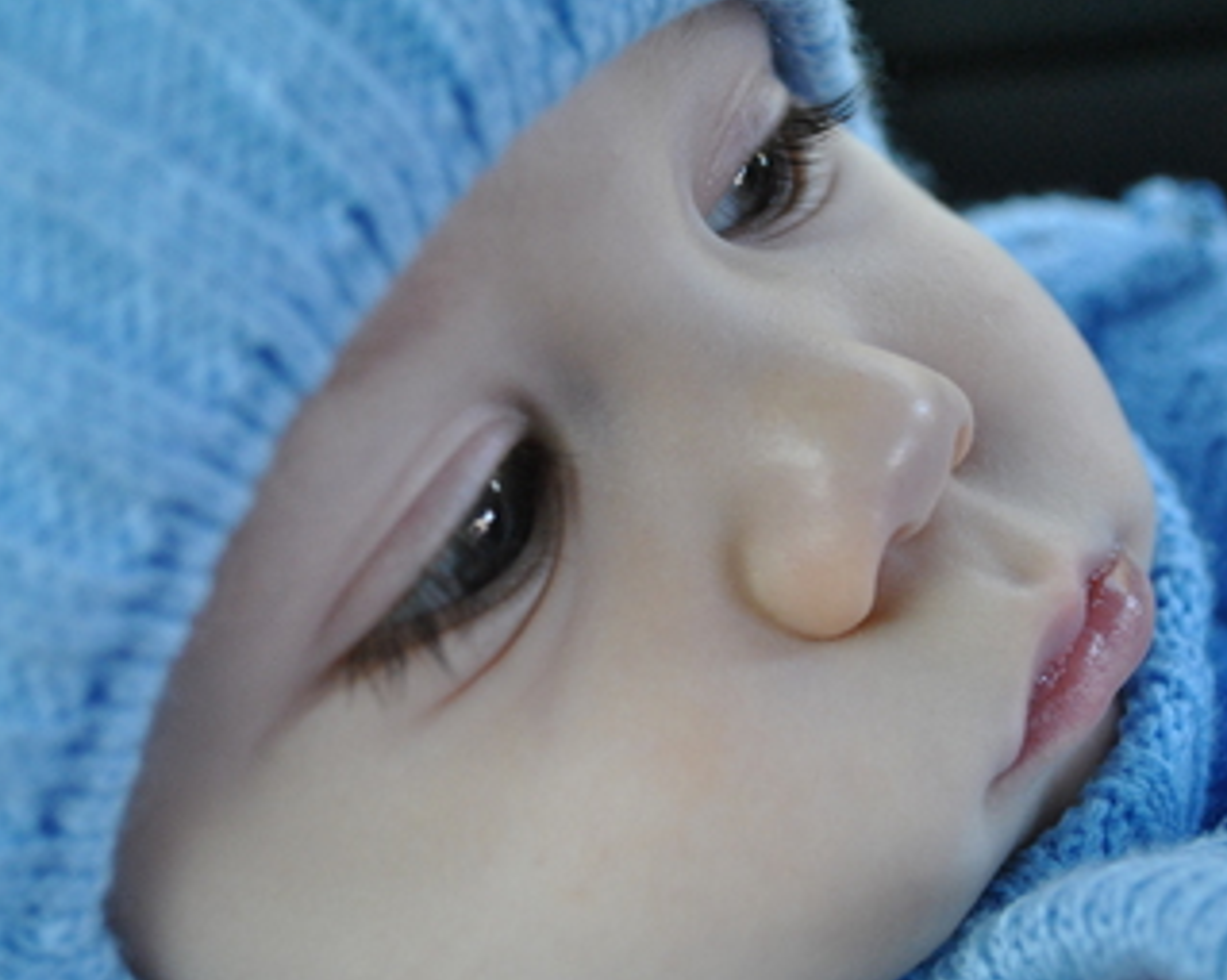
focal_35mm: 58
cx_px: 681
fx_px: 2093
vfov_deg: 26.4
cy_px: 486
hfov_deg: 32.6
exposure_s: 1/60
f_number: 4.5
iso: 720
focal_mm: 29
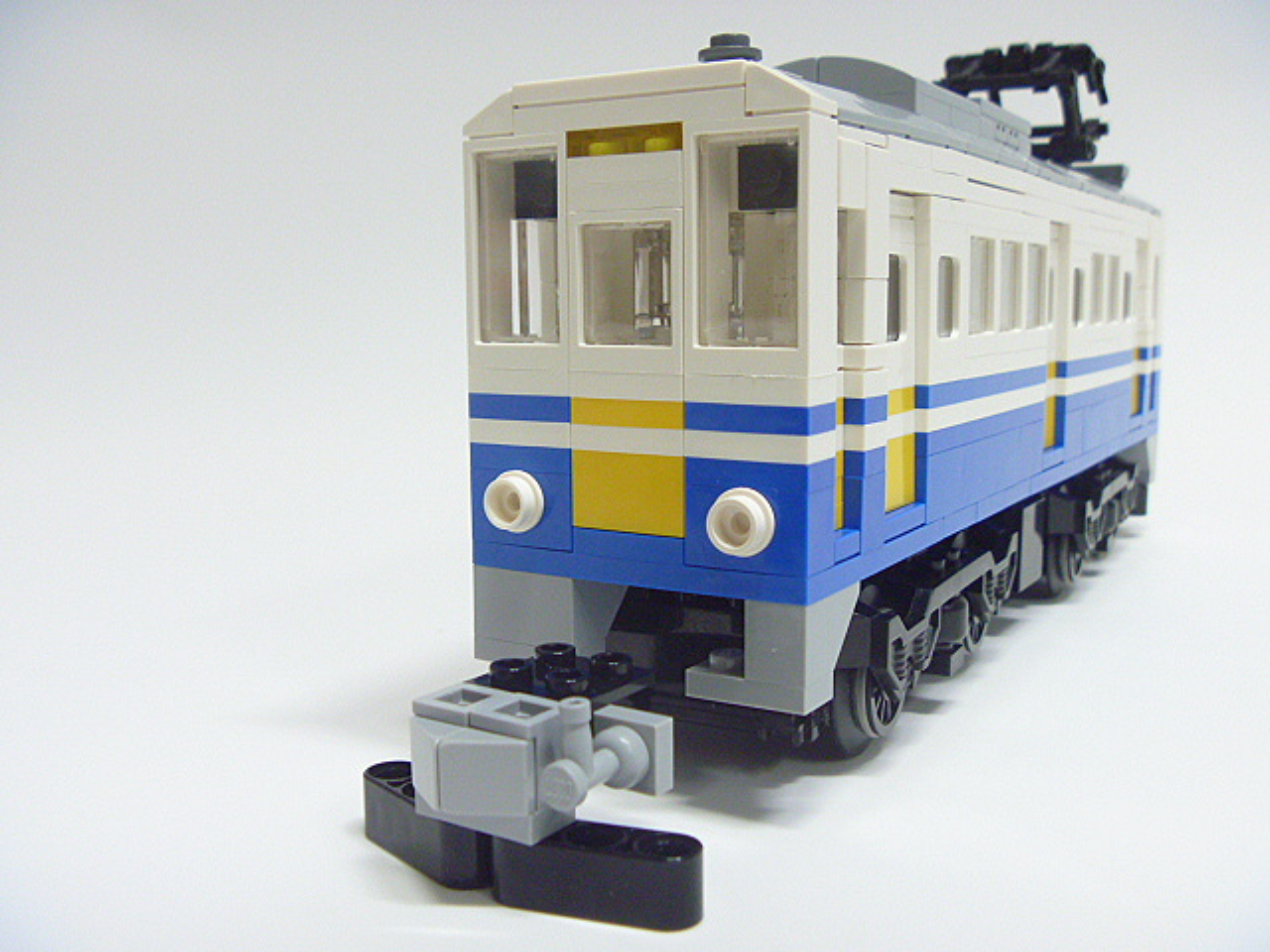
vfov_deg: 40.7
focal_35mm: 35
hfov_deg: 52.6
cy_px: 476
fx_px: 1284
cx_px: 635
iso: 400
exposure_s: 1/13
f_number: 3.5
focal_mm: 6.3
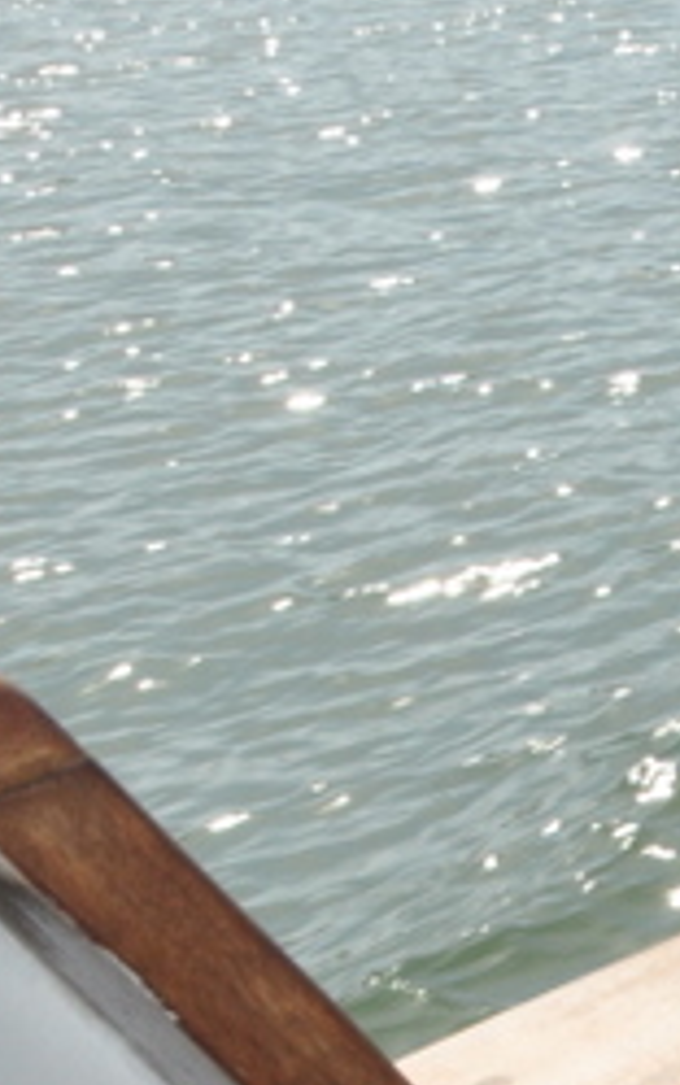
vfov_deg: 17.6
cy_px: -192
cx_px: 2166
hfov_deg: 9.0
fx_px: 3345
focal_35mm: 113
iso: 500
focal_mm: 18
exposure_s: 1/200
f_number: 18
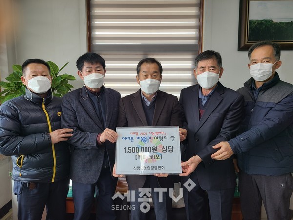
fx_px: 220
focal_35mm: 26
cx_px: 146
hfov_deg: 67.3
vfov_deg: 53.1
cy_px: 110
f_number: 1.8
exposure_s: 1/119
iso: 50
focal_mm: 5.4
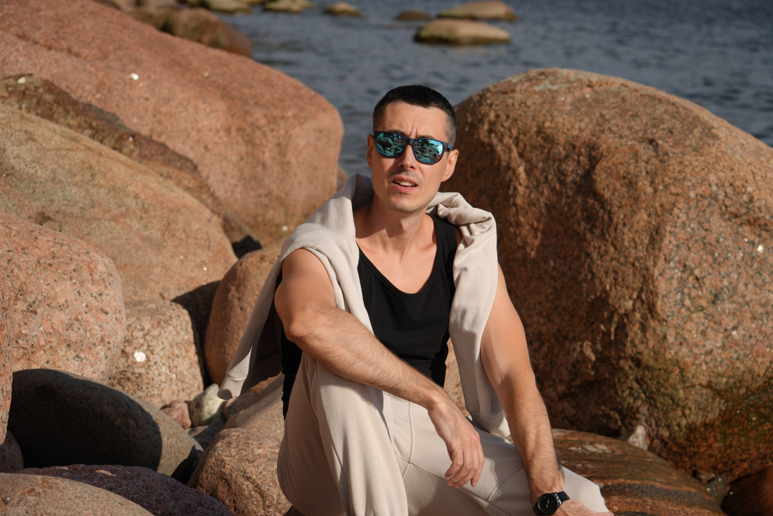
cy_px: 258
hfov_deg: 19.8
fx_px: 2212
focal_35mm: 103
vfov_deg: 13.3
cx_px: 386
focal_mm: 103
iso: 64
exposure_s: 1/500
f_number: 6.3
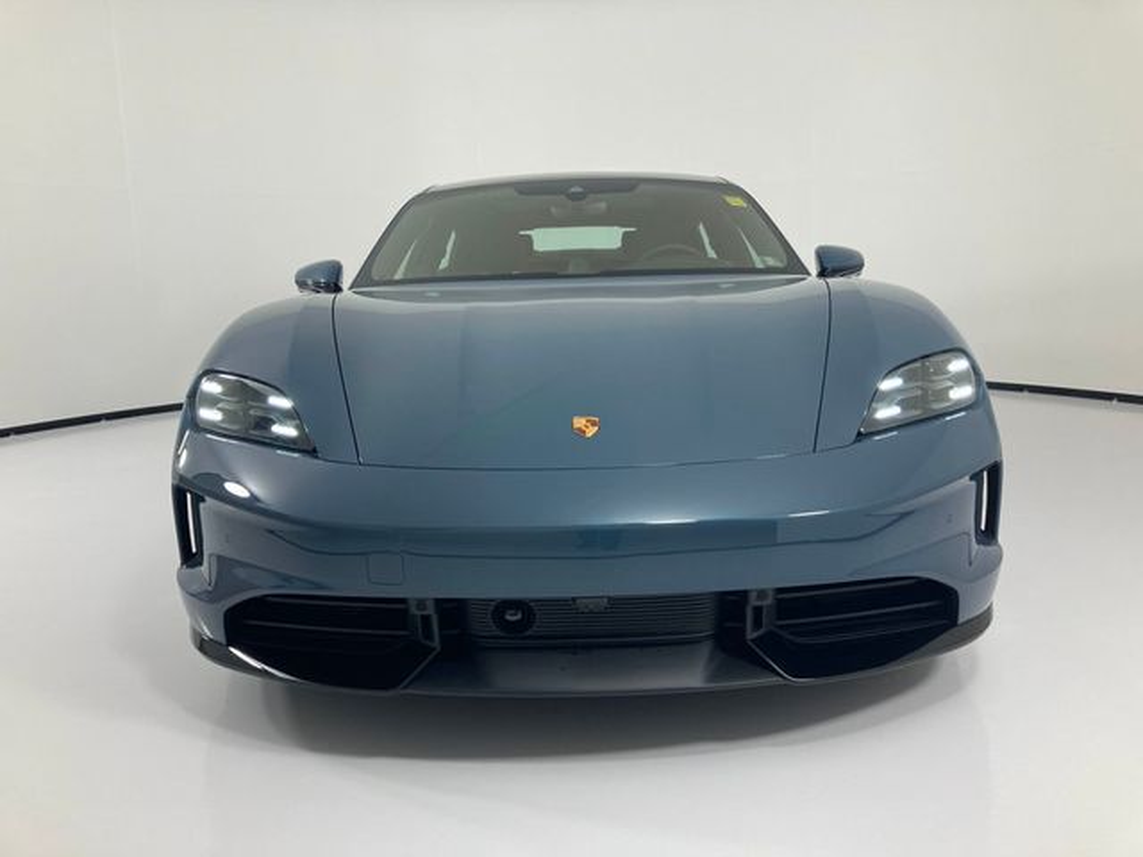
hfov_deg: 63.4
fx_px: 925
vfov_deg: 49.7
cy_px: 428
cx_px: 572
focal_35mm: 28
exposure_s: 1/197
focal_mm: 3.99
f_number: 1.8
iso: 20
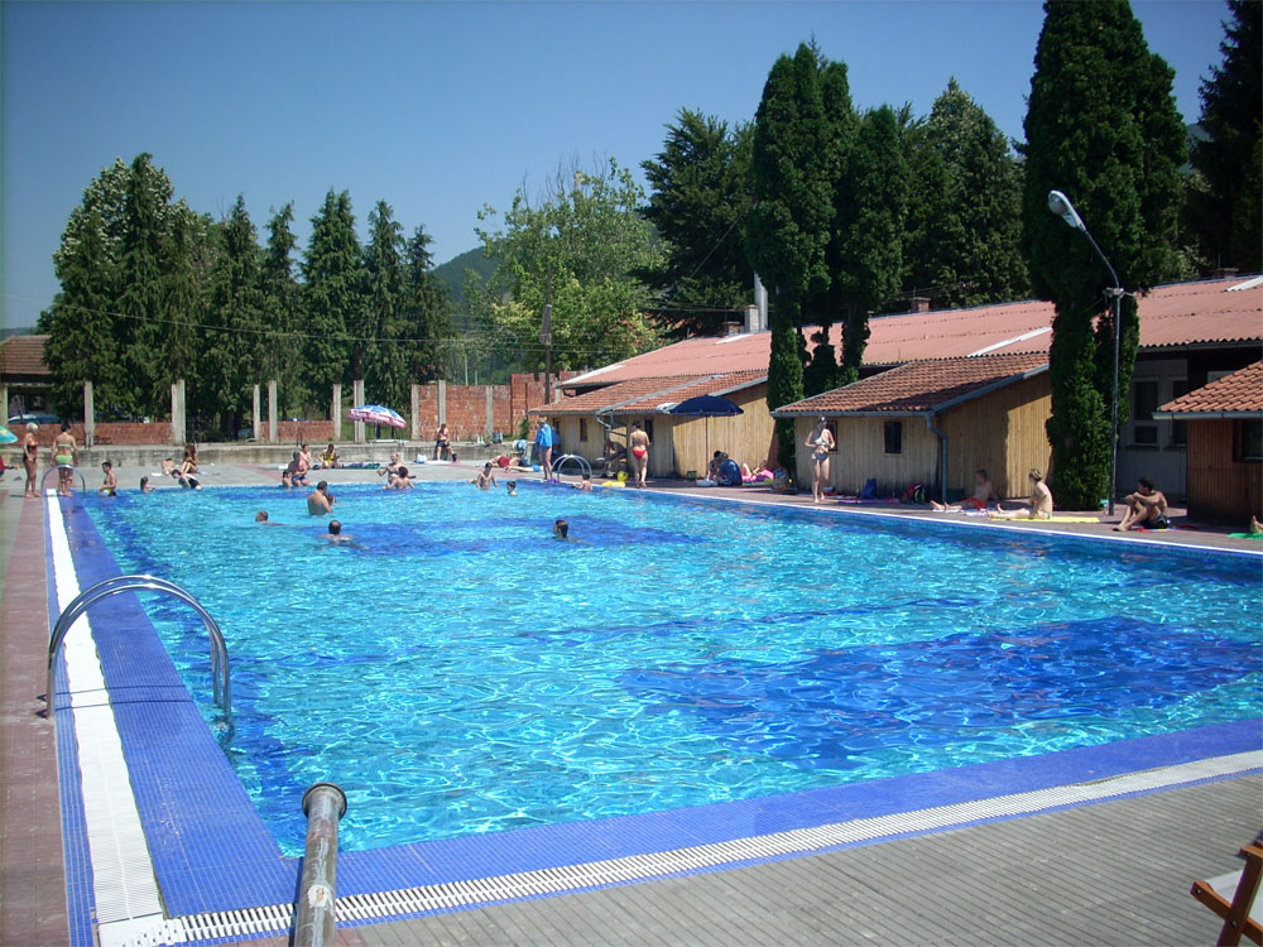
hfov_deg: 50.1
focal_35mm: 37
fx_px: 1350
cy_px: 474
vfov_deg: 38.7
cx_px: 632
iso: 64
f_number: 5.6
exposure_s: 1/297
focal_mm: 6.2
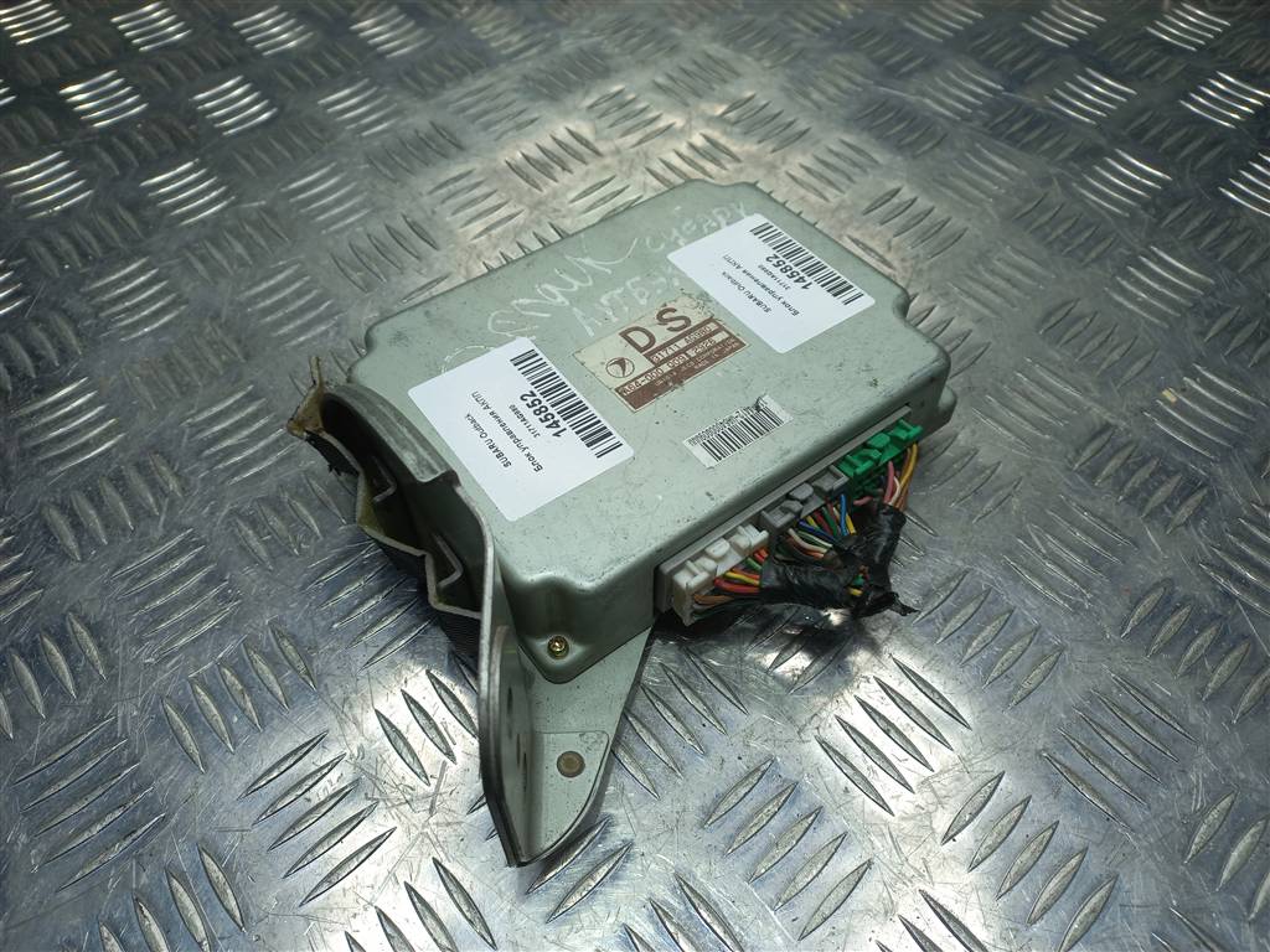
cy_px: 476
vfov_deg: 54.9
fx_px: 917
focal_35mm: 25
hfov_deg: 69.4
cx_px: 635
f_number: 1.8
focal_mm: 4.6
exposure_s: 1/100
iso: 25
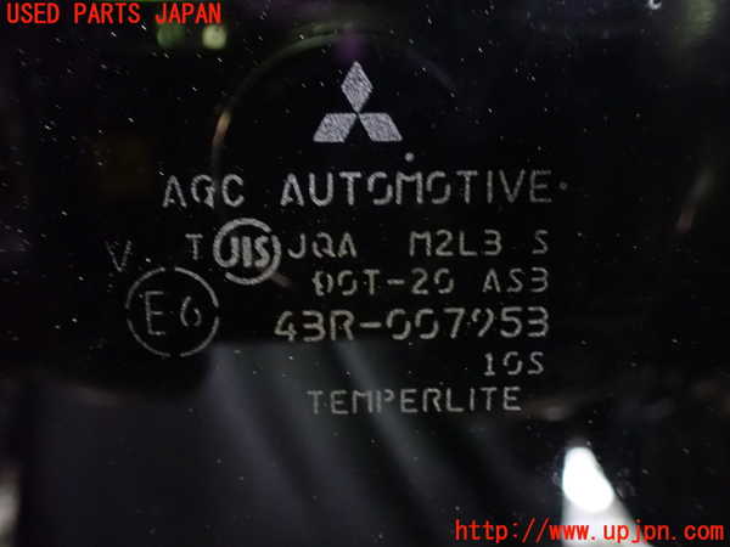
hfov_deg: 60.0
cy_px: 274
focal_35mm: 30
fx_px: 633
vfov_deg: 46.8
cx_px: 365
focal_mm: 5.4
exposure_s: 1/8
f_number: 2.3
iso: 1600
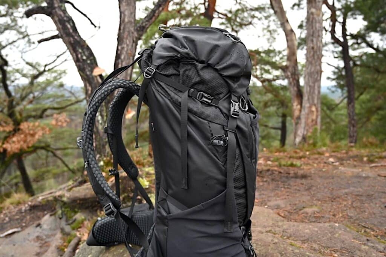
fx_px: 289
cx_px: 193
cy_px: 128
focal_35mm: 27
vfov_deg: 47.9
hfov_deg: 67.4
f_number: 4
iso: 400
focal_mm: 27
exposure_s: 1/200
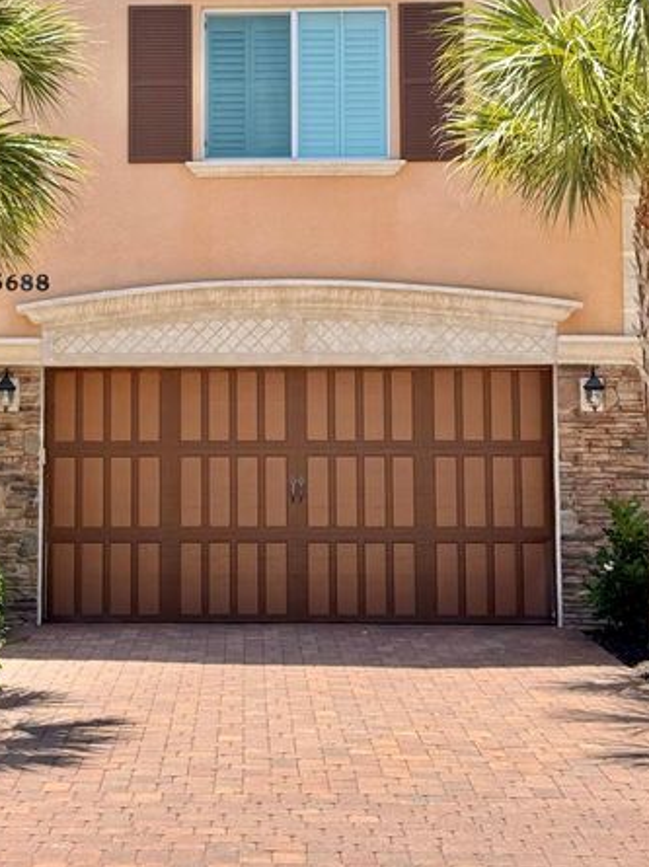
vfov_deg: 26.9
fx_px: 1802
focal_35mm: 72
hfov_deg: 20.3
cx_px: 181
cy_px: 285
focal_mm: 6.76
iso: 80
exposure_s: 1/3096
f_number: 1.78
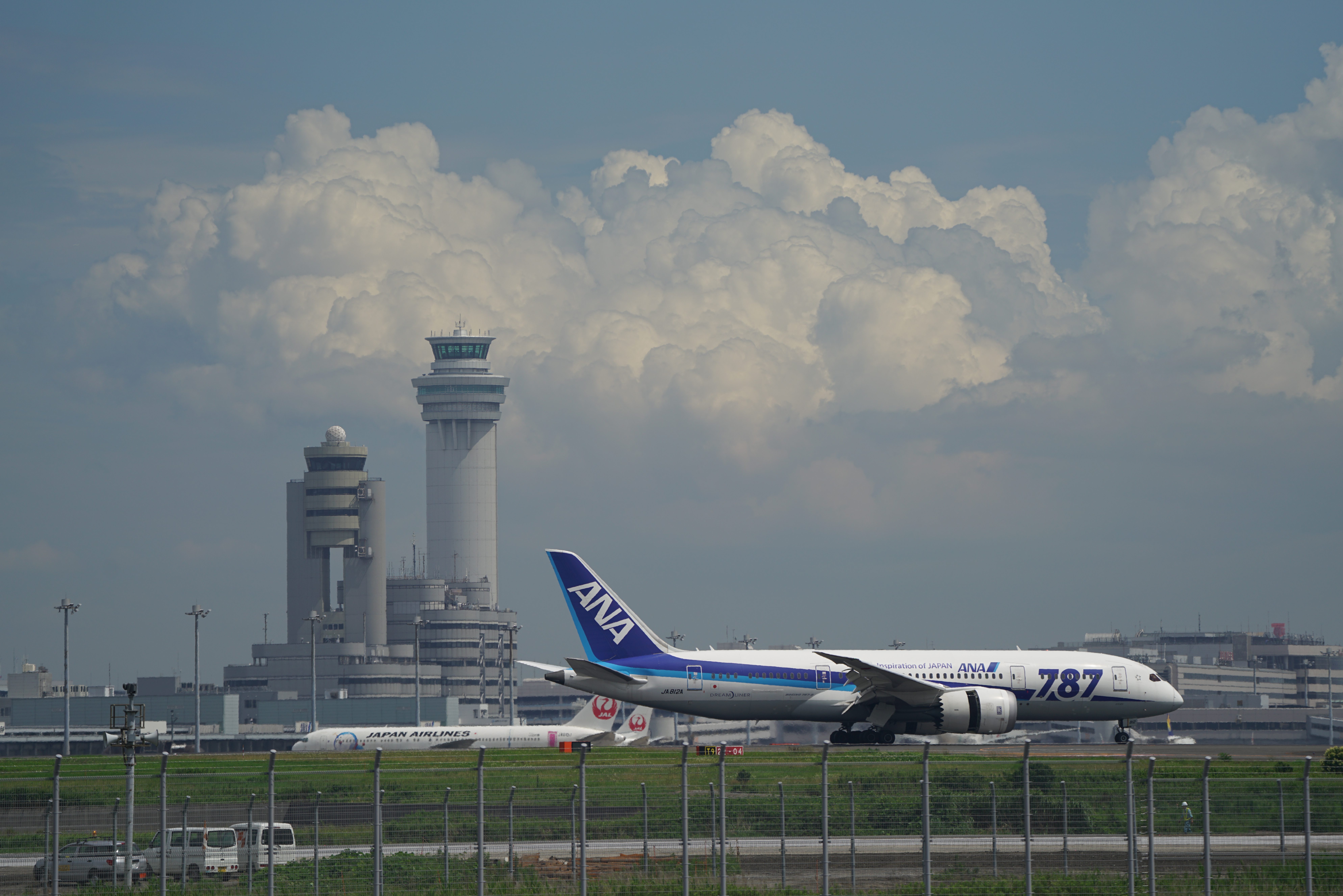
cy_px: 448
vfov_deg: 6.1
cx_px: 672
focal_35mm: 226
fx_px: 8432
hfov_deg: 9.1
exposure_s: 1/1250
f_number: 5.6
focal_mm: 226
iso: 100
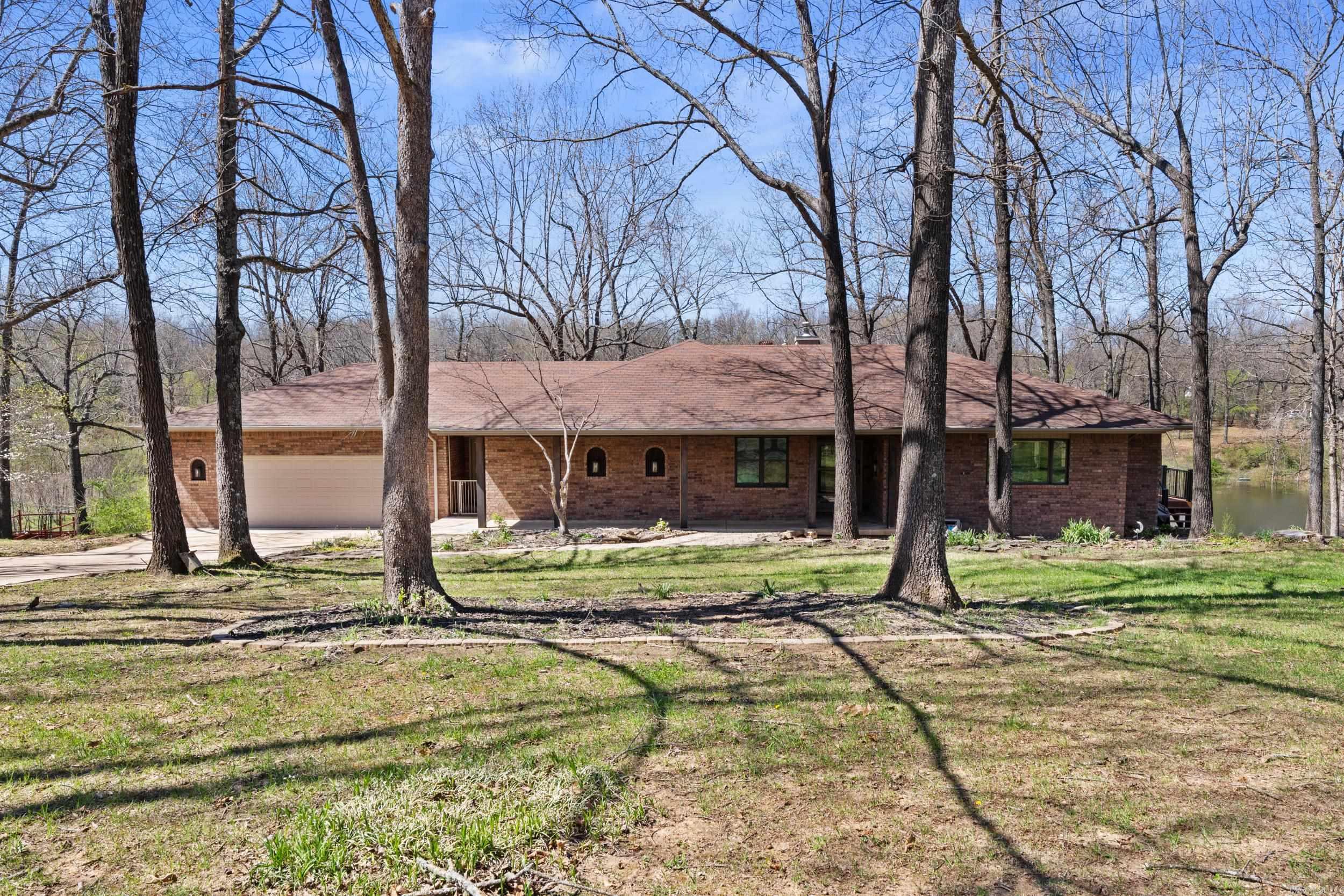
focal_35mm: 24
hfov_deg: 74.8
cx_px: 672
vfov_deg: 54.0
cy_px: 448
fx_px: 879
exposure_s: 1/80
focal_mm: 15.7
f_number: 9
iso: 200
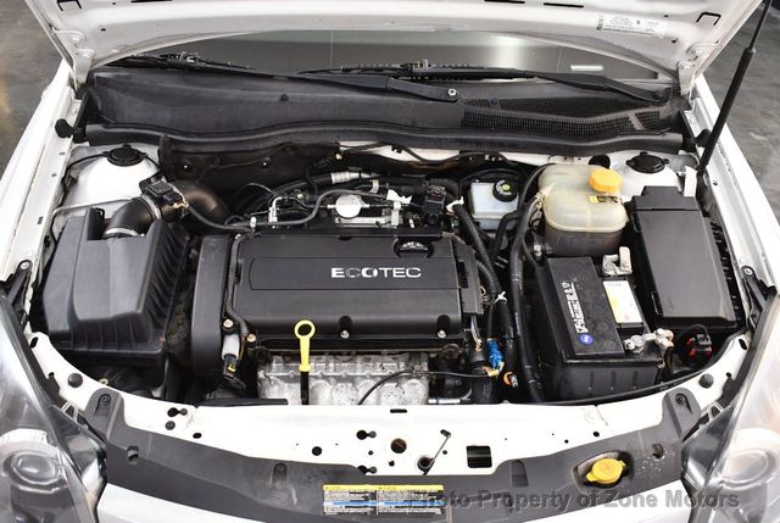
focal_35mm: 36
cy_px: 262
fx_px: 781
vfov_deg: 37.0
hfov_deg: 53.1
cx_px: 390
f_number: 3.5
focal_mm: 18
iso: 1400
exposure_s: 1/125
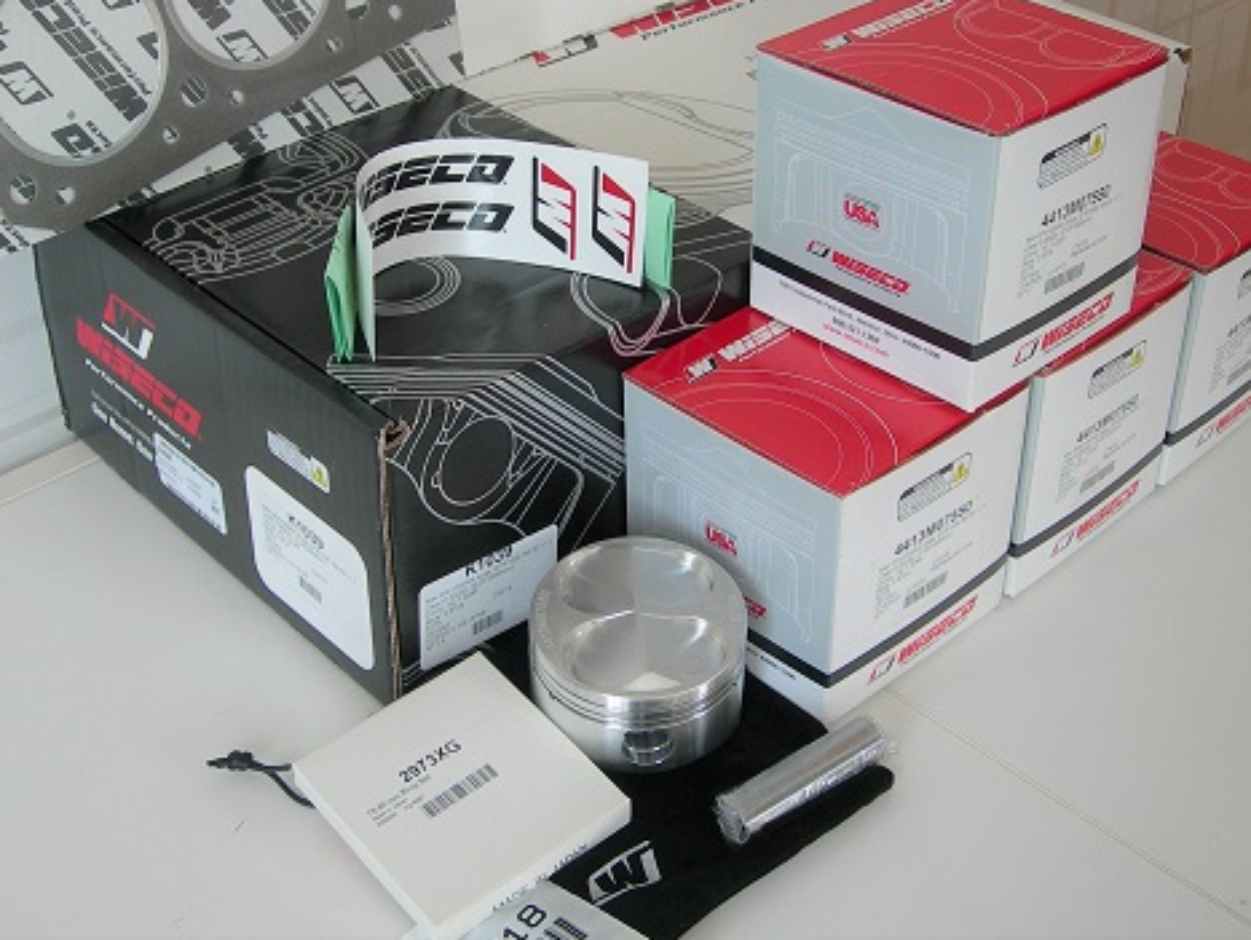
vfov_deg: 36.0
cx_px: 619
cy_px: 449
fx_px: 1447
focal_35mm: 40
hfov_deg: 46.8
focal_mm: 7.8
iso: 50
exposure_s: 1/7.8
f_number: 2.8
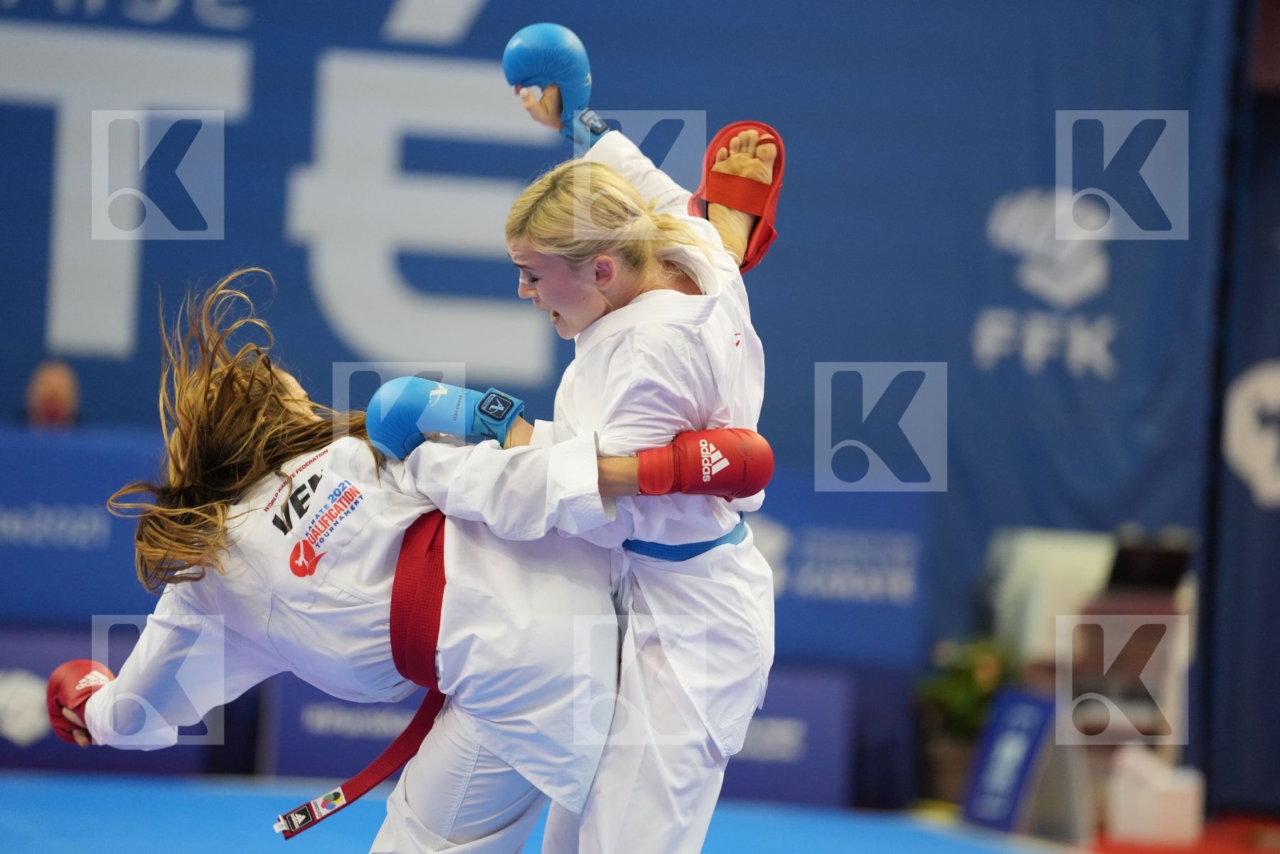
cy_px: 427
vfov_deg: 6.9
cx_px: 640
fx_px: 7111
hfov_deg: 10.3
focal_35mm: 200
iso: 3200
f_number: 2.8
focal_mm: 200
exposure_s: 1/1000
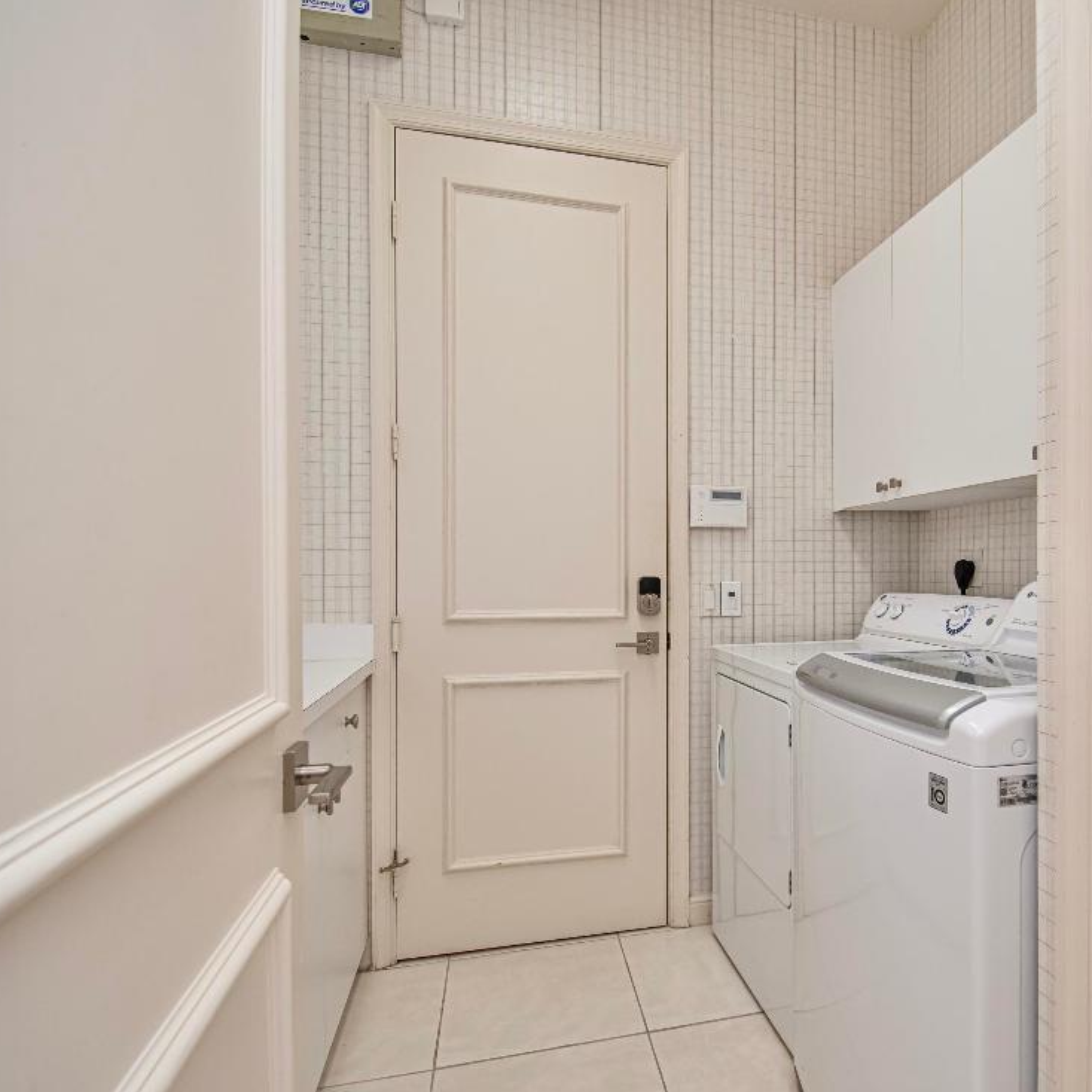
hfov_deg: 73.1
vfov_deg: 74.8
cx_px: 704
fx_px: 714
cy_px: 570
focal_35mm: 20
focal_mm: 10
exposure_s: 1/125
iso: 800
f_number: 5.6
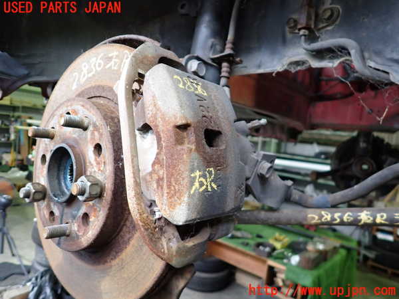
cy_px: 150
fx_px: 288
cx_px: 200
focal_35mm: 25
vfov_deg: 54.9
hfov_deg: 69.4
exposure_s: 1/30
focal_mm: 4.5
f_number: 2
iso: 320
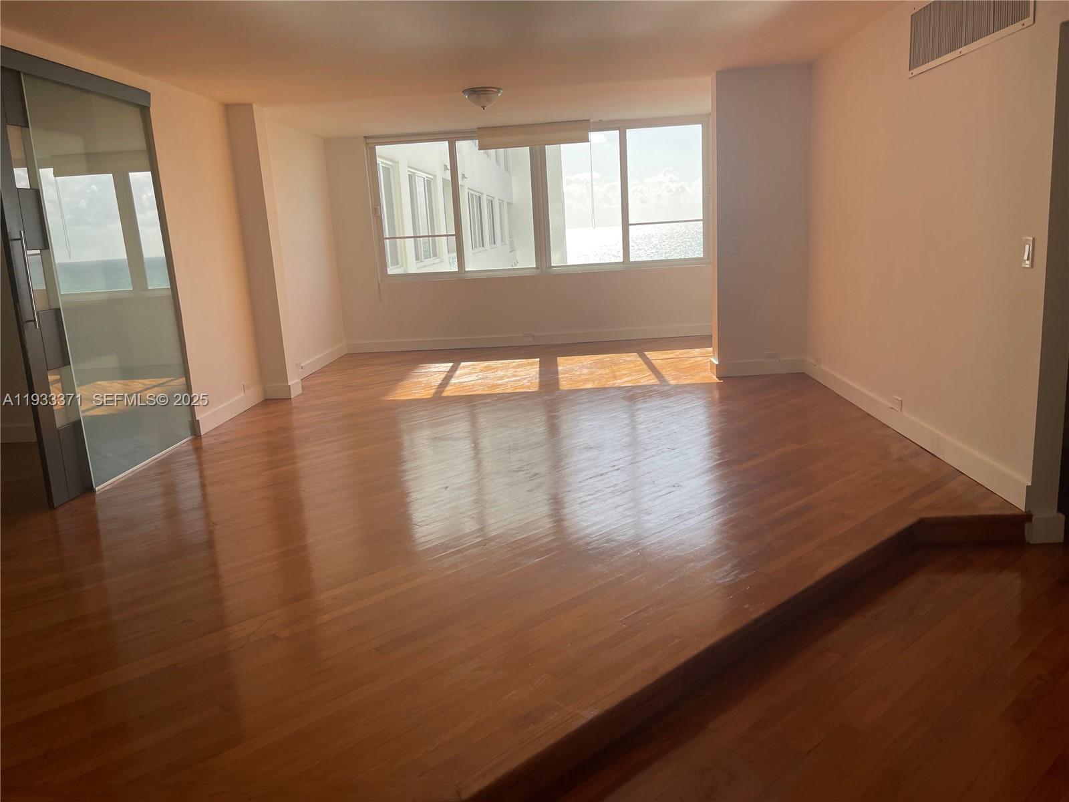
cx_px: 534
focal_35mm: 26
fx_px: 803
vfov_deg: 53.1
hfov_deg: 67.3
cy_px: 401
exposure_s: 1/535
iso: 32
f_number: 1.6
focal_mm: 5.1
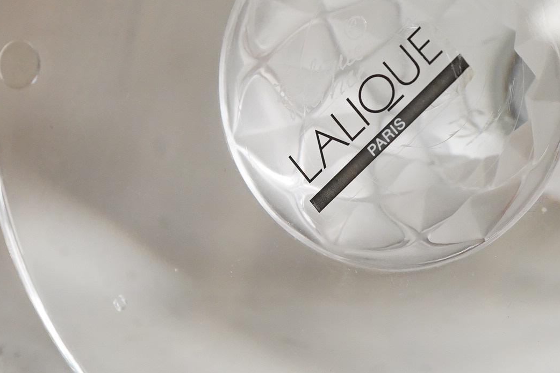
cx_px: 343
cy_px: 109
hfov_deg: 23.9
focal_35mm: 85
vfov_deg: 16.0
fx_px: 1322
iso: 2500
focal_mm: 30
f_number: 11
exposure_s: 1/125
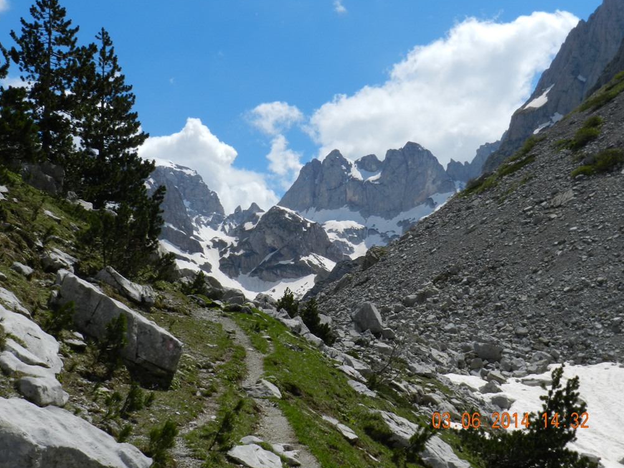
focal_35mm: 47
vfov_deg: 30.9
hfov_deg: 40.4
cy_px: 231
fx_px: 847
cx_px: 309
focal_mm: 8.1
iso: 160
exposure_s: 1/1000
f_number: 5.6
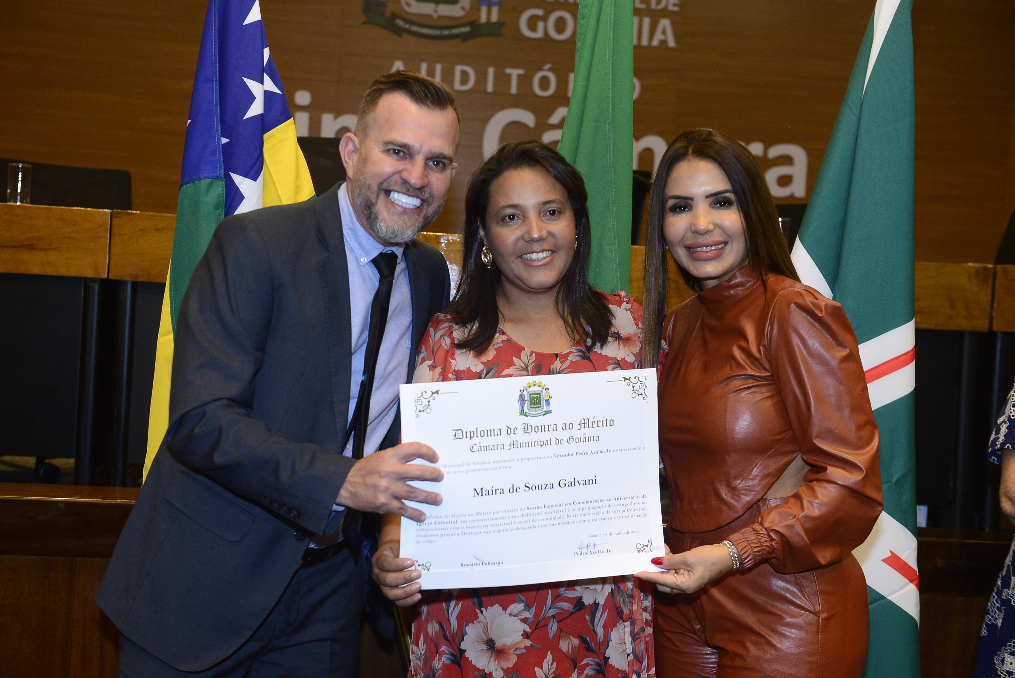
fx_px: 1410
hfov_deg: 39.6
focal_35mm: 50
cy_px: 339
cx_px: 508
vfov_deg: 27.0
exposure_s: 1/125
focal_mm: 50
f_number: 5.6
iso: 2500
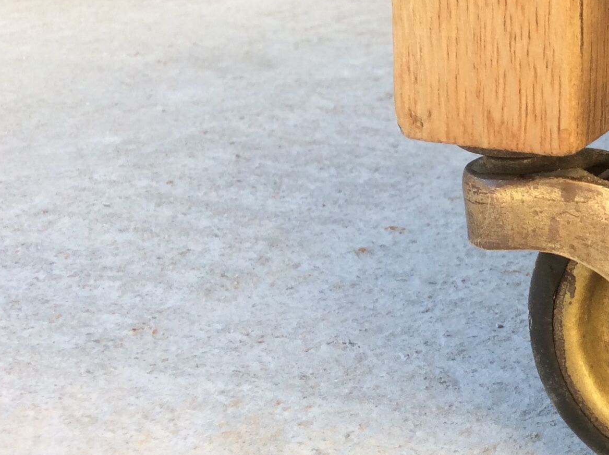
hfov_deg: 25.4
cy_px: 208
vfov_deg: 20.7
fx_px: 1248
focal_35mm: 71
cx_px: 672
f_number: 2.4
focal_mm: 3.3
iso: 32
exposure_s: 1/122
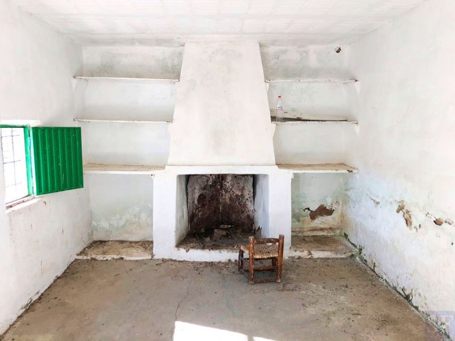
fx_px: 368
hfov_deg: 63.5
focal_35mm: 28
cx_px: 228
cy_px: 170
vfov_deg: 49.7
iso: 50
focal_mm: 3.99
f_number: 1.8
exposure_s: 1/120
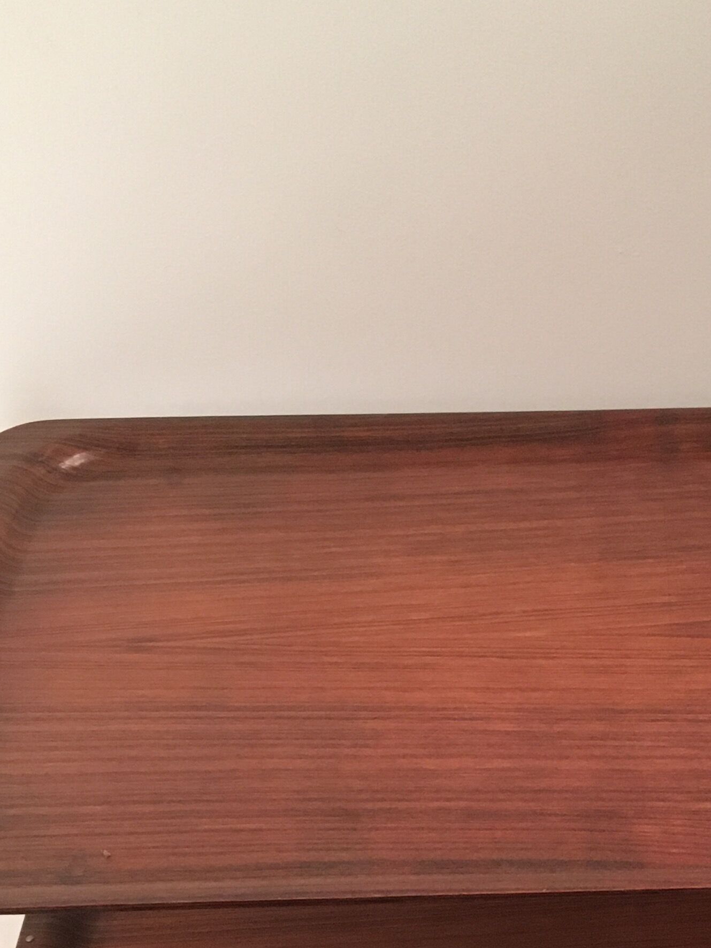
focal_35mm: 66
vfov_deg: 28.4
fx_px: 1807
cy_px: 837
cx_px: 544
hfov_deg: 22.0
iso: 250
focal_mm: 4.15
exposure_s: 1/17
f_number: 2.2
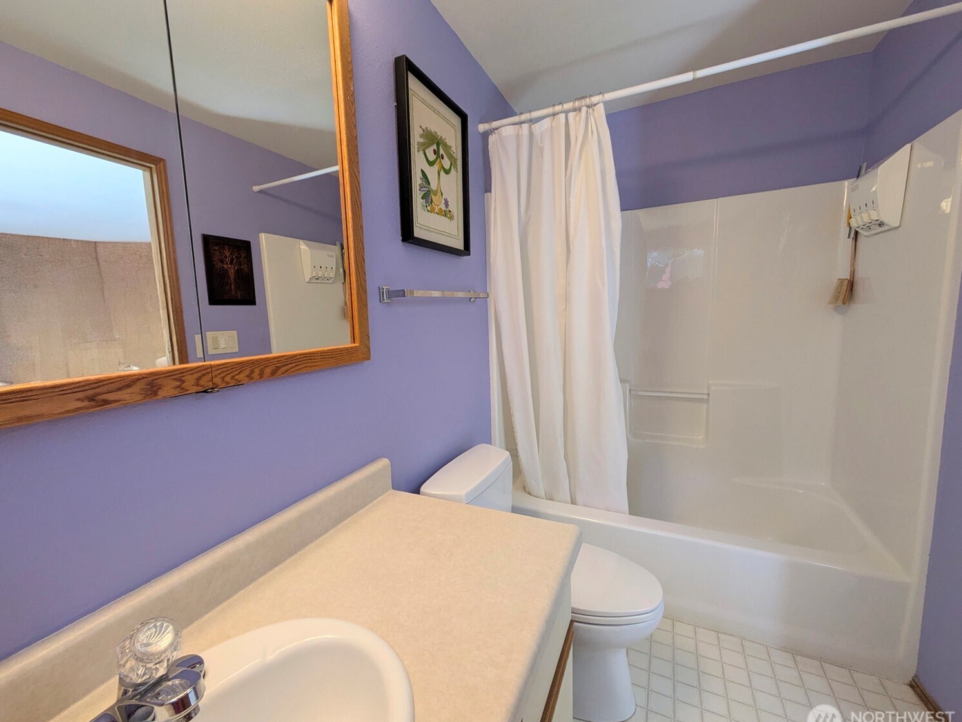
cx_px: 459
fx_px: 417
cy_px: 361
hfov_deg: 98.1
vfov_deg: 81.8
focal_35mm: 15
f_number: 2.2
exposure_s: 1/60
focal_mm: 1.83
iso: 112
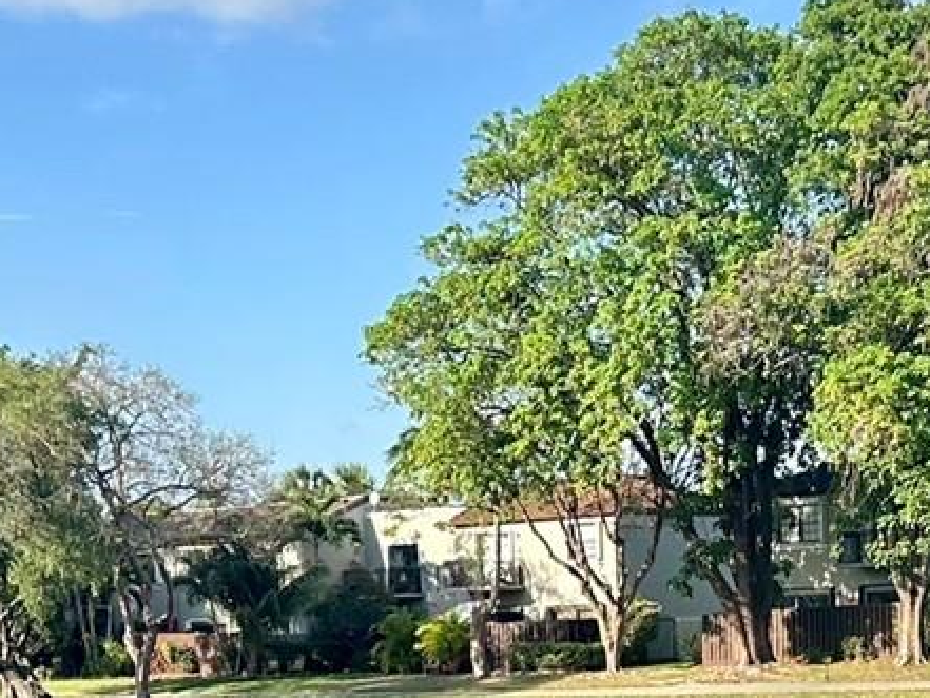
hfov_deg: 22.5
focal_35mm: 87
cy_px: 951
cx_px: 555
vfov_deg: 16.0
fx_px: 2338
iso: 80
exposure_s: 1/2028
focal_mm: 6.86
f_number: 1.78
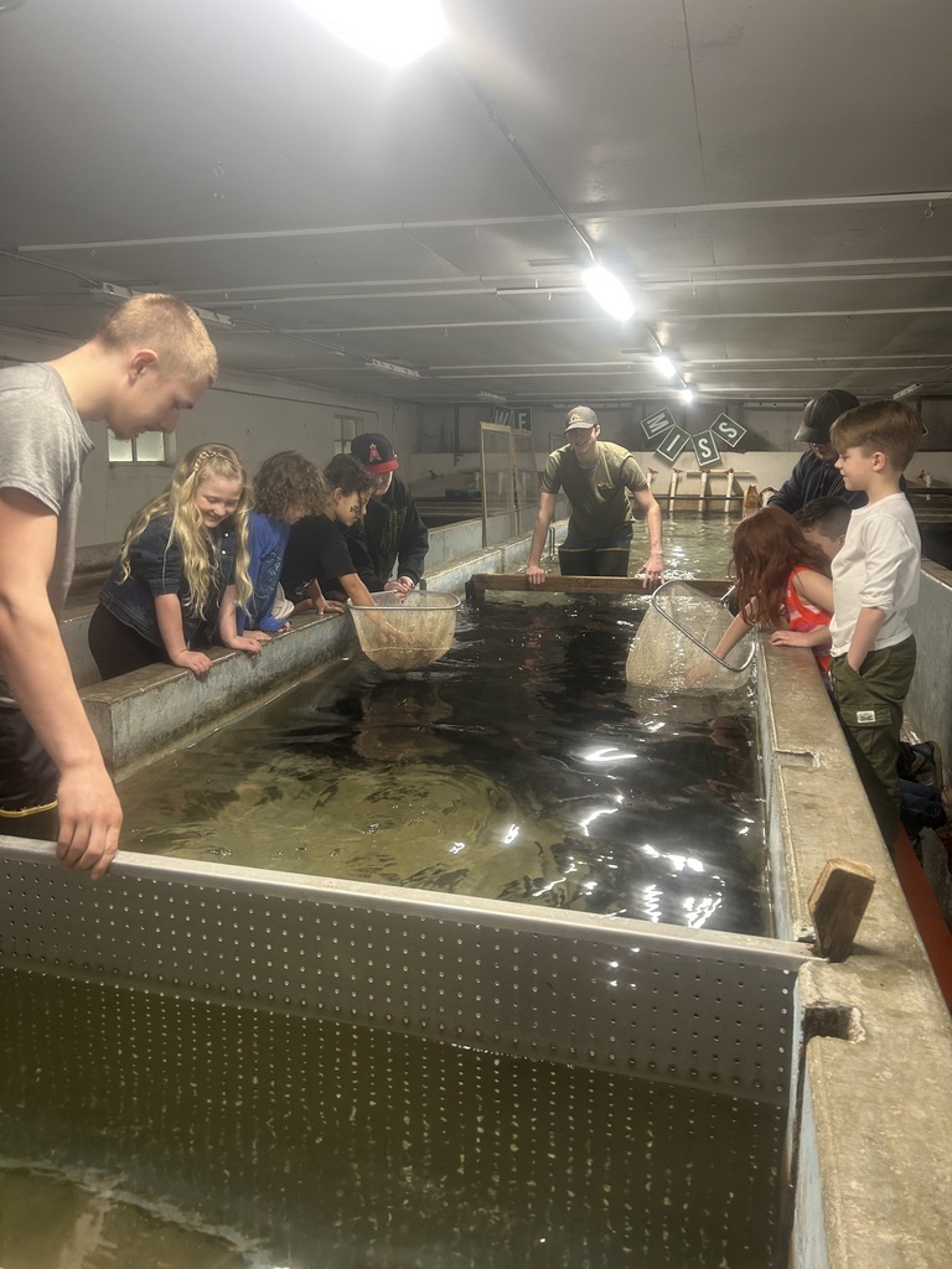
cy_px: 634
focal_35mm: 26
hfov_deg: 53.1
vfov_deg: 67.3
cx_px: 476
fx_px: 953
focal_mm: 5.7
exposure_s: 1/60
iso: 100
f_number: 1.5
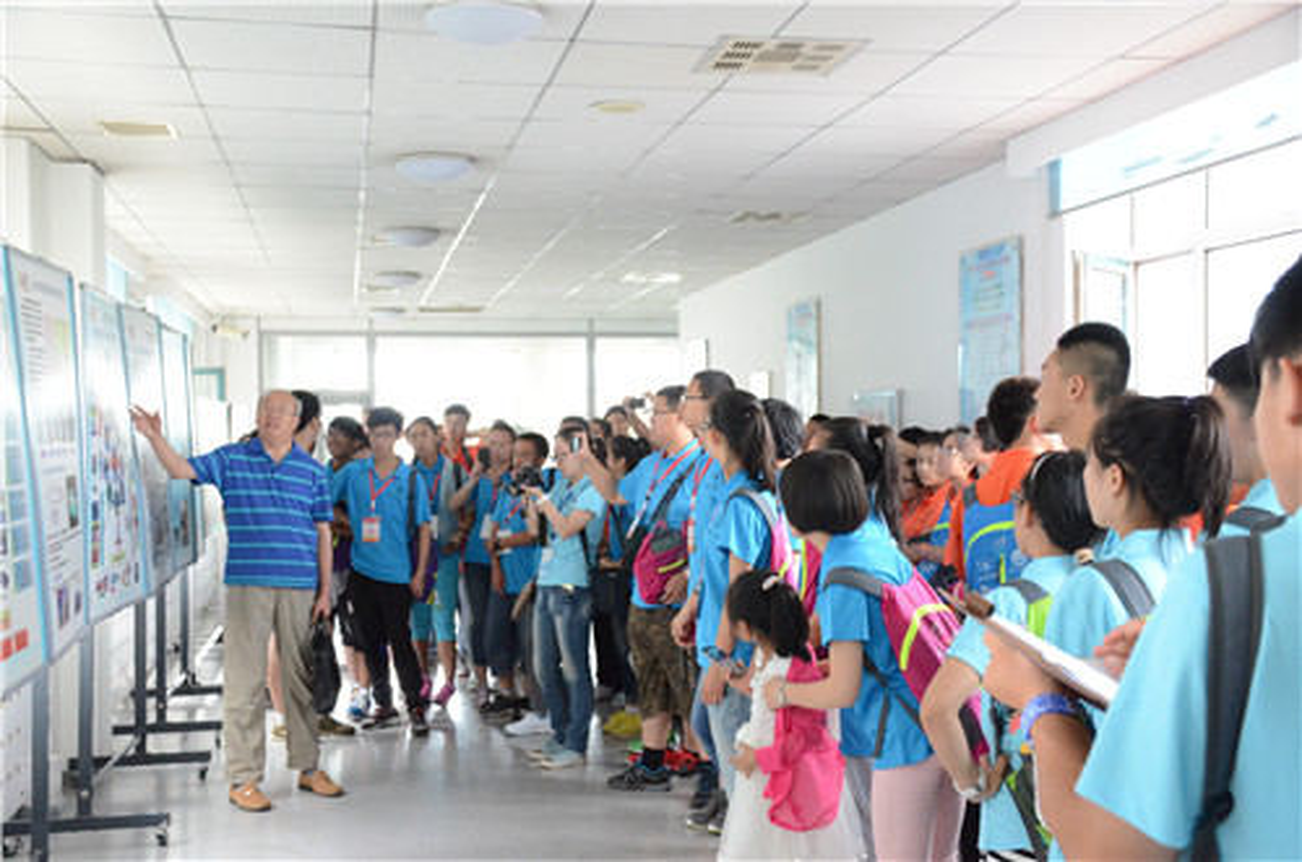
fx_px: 1461
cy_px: 431
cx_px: 651
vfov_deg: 32.9
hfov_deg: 48.0
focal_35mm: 40
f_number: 4.5
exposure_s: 1/80
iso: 3200
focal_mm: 27
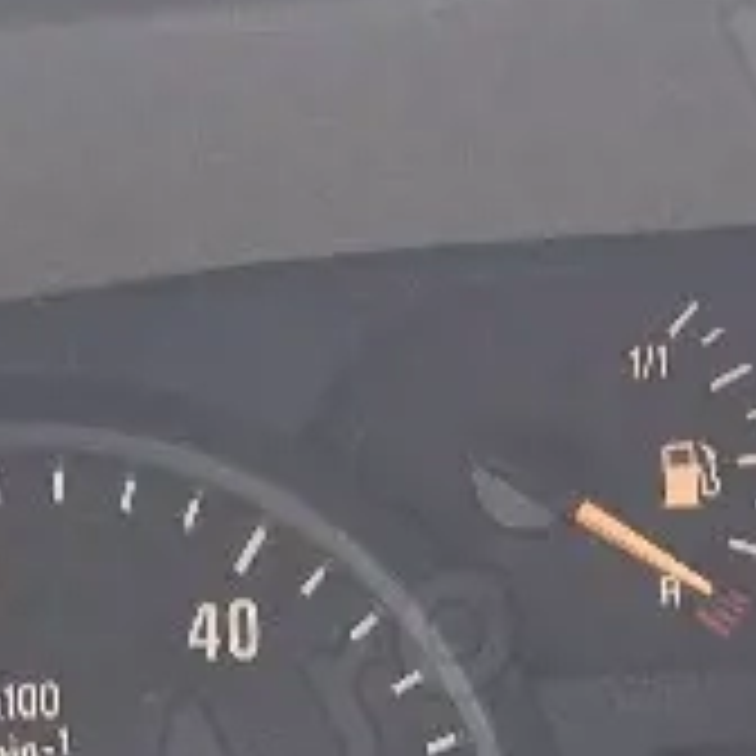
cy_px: 954
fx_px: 2990
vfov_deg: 13.9
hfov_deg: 14.4
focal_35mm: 121
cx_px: 333
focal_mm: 5.54
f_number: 1.8
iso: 200
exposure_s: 1/60.2
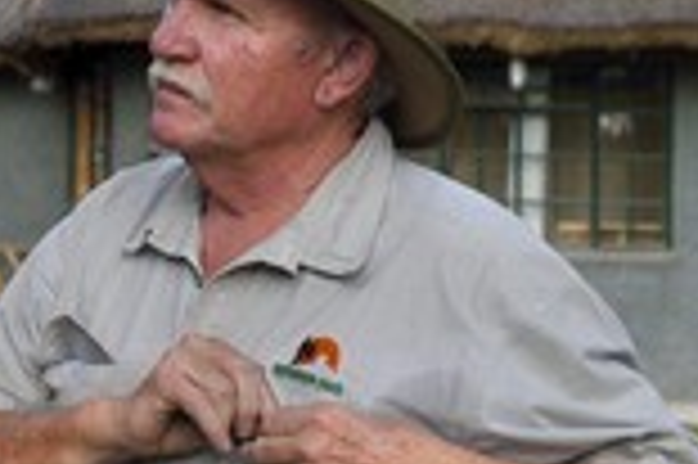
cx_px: 23
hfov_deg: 17.6
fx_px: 2208
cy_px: 239
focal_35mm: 114
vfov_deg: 12.0
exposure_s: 1/250
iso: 200
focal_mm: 42
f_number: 5
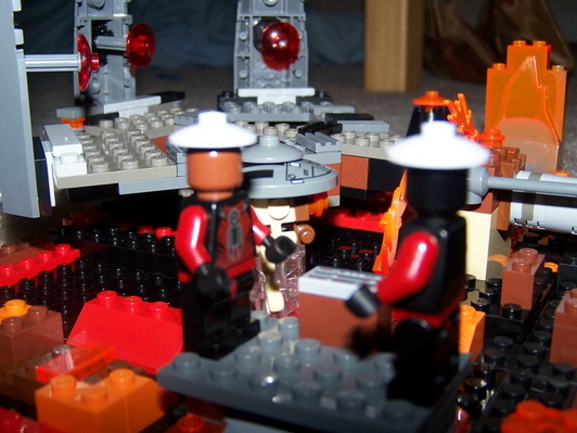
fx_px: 800
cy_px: 216
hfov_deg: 39.7
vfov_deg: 30.3
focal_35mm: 48
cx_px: 288
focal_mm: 8
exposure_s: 1/60
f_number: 3.2
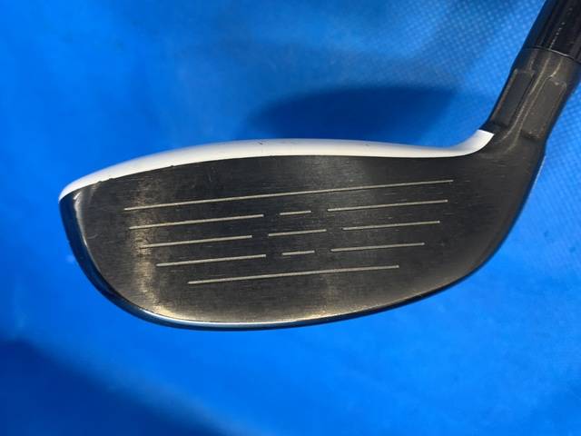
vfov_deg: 53.1
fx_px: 436
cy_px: 218
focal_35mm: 26
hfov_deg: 67.3
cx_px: 290
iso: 160
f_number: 1.8
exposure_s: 1/60
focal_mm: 4.25
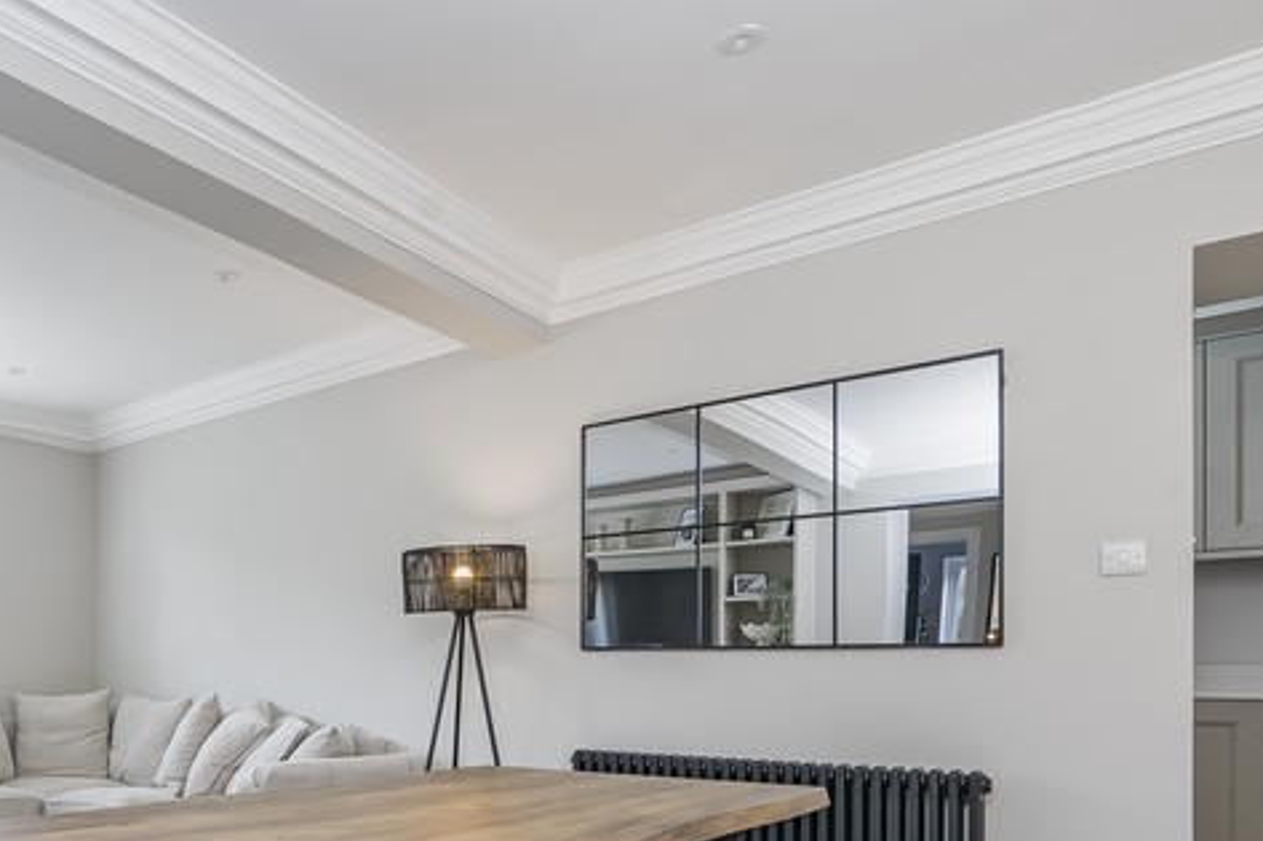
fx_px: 912
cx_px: 235
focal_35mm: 26
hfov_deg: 62.9
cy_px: 674
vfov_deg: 46.9
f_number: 9
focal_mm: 12
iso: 320
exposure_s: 1/13
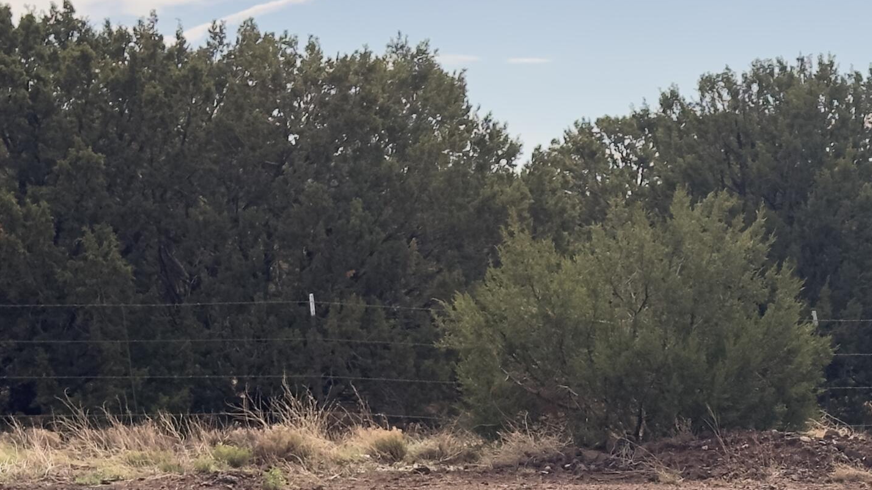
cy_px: 448
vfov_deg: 10.9
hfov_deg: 19.3
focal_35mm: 110
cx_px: 632
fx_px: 2543
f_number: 1.78
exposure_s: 1/3058
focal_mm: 6.86
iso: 64
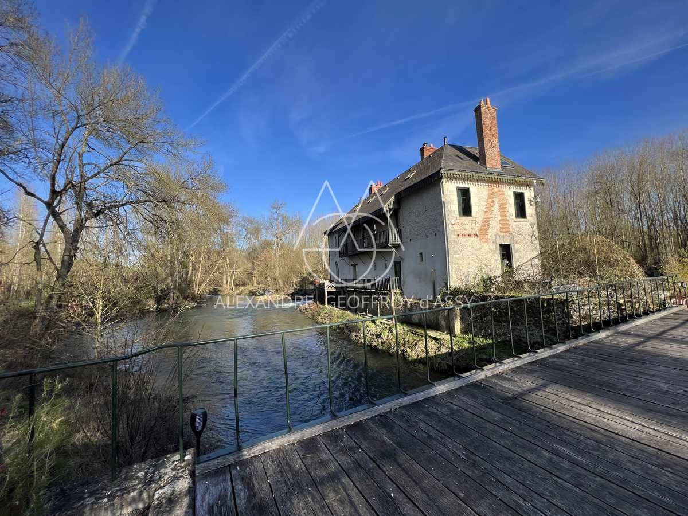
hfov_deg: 106.2
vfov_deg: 89.9
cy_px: 258
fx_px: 258
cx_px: 344
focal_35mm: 13
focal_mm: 1.57
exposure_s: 1/861
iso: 32
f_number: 1.8
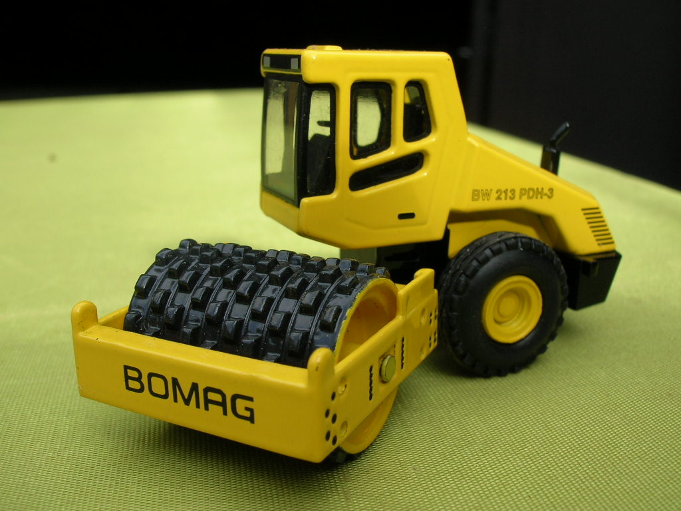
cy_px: 256
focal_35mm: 38
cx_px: 340
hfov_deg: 49.0
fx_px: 748
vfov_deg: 37.7
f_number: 5
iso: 50
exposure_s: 1/158
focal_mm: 6.4
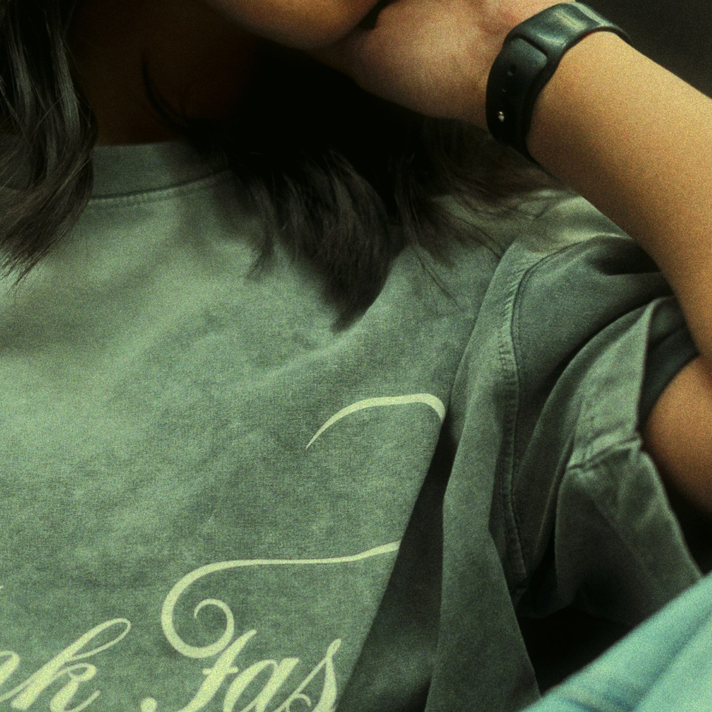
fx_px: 2467
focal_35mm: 106
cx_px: 269
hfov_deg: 16.4
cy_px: 437
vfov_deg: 16.4
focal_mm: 35
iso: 500
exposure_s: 1/50
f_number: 1.4
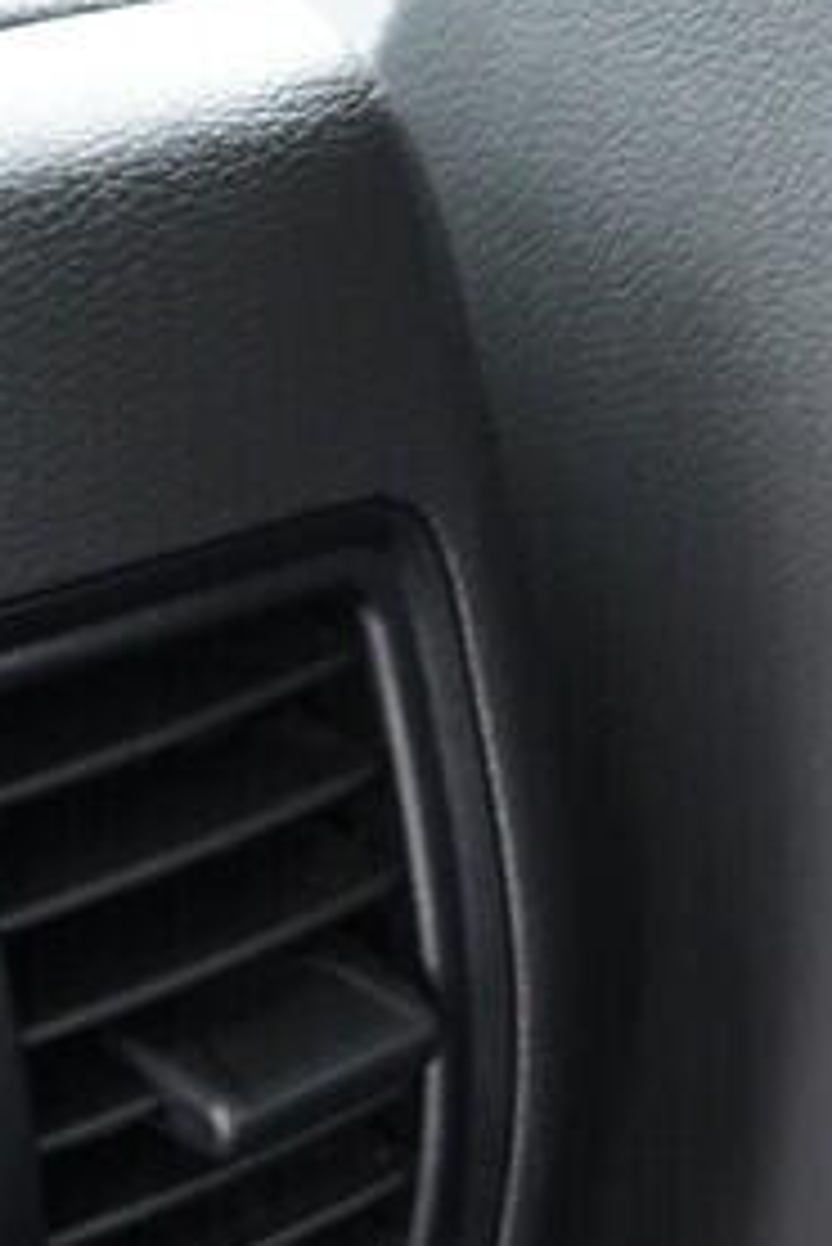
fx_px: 4605
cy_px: 1370
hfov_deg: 10.3
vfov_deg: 15.0
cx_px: 409
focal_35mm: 133
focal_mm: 24
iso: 2000
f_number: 2.8
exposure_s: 1/40
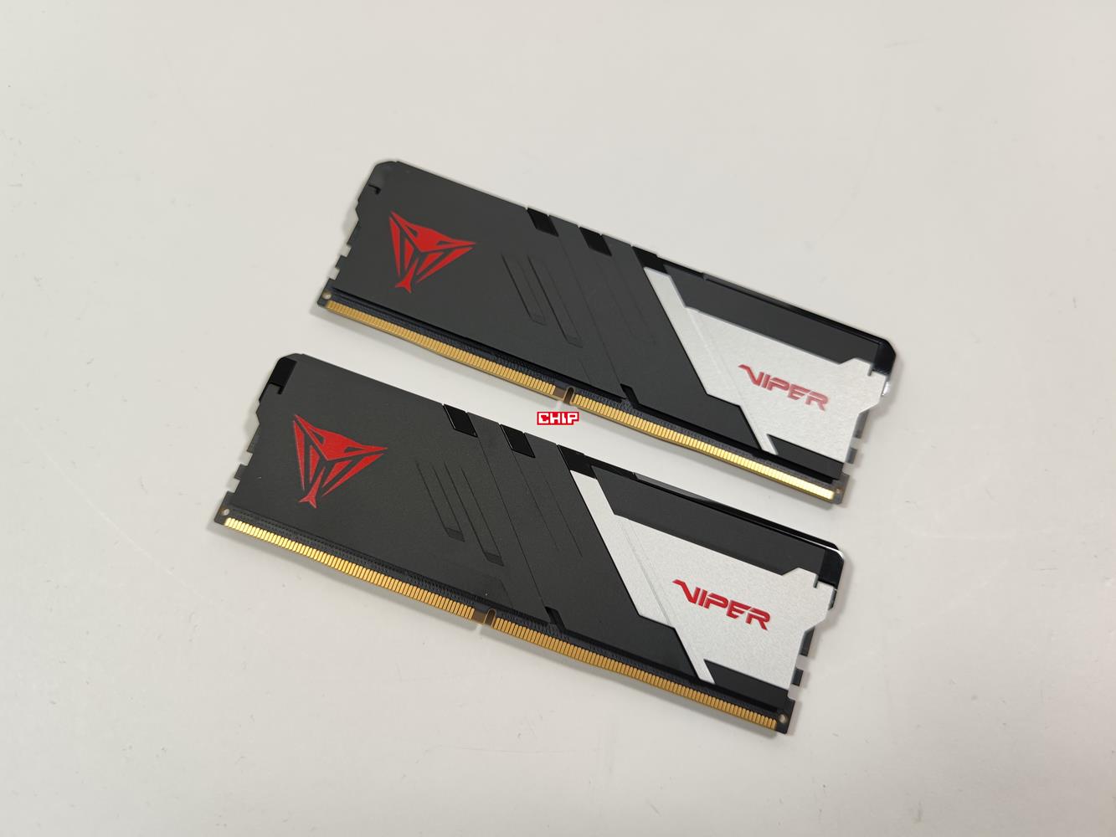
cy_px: 418
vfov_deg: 54.9
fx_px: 806
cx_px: 558
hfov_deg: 69.4
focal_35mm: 25
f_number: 1.85
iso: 67
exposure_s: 1/100
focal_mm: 6.78
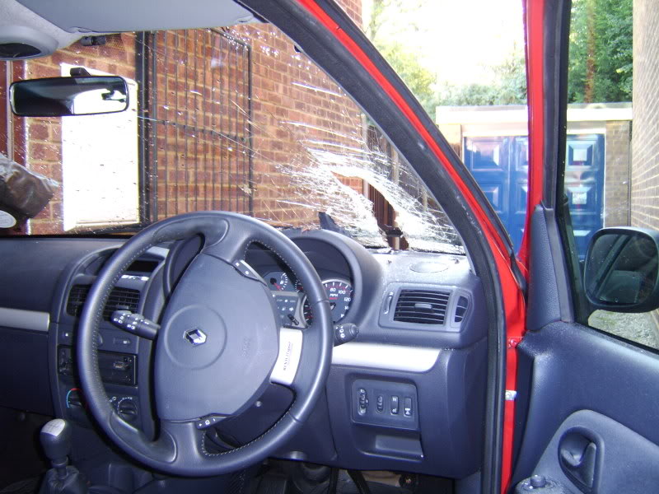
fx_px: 590
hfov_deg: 58.4
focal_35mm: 31
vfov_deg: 45.4
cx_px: 330
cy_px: 247
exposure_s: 1/30
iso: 200
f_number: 2.7
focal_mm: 8.13
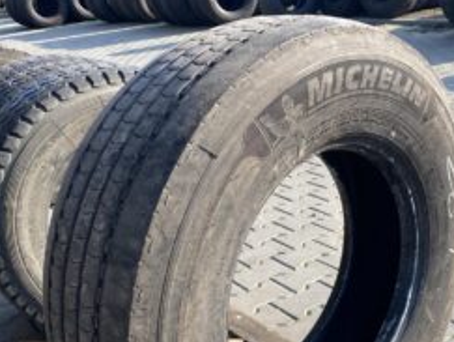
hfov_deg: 40.6
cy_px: 291
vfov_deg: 30.5
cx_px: 310
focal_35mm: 46
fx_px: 604
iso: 32
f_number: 1.8
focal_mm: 4.25
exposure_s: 1/637
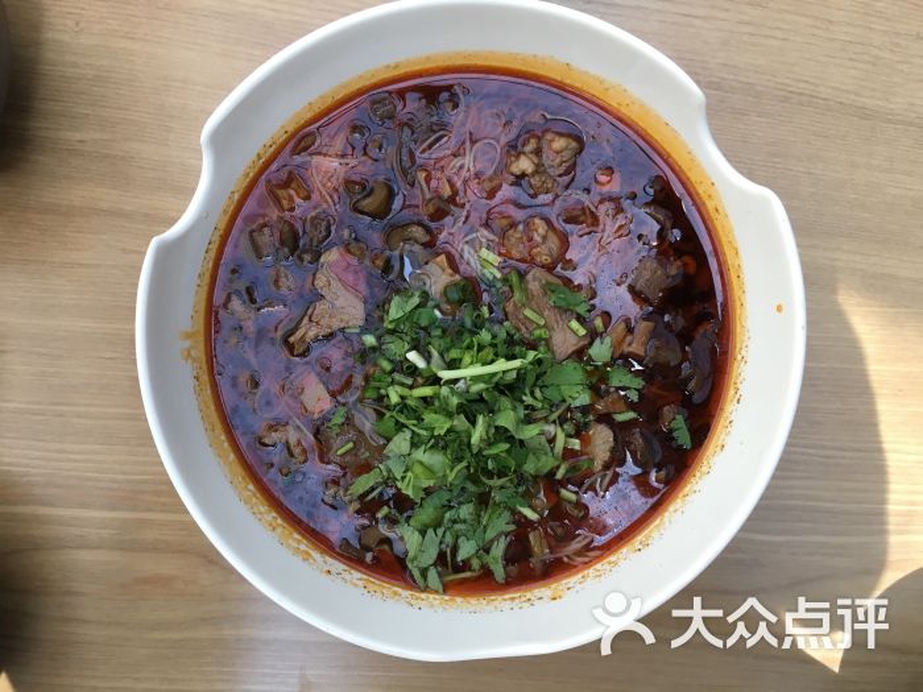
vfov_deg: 48.2
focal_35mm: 29
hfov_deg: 61.7
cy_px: 346
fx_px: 773
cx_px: 462
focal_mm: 4.15
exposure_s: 1/33
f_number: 2.2
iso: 50
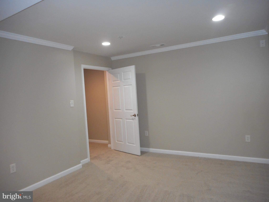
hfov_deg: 69.4
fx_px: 194
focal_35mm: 25
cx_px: 134
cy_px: 101
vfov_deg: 54.9
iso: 360
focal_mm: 4.5
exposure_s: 1/25
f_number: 3.7
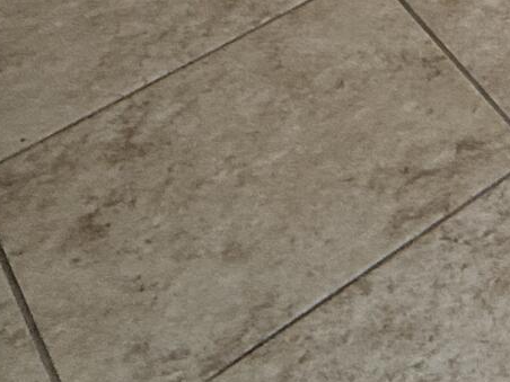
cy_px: -682
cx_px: 1085
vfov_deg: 11.4
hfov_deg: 15.6
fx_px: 1370
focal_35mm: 93
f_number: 2.2
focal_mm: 2.22
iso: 80
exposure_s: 1/120
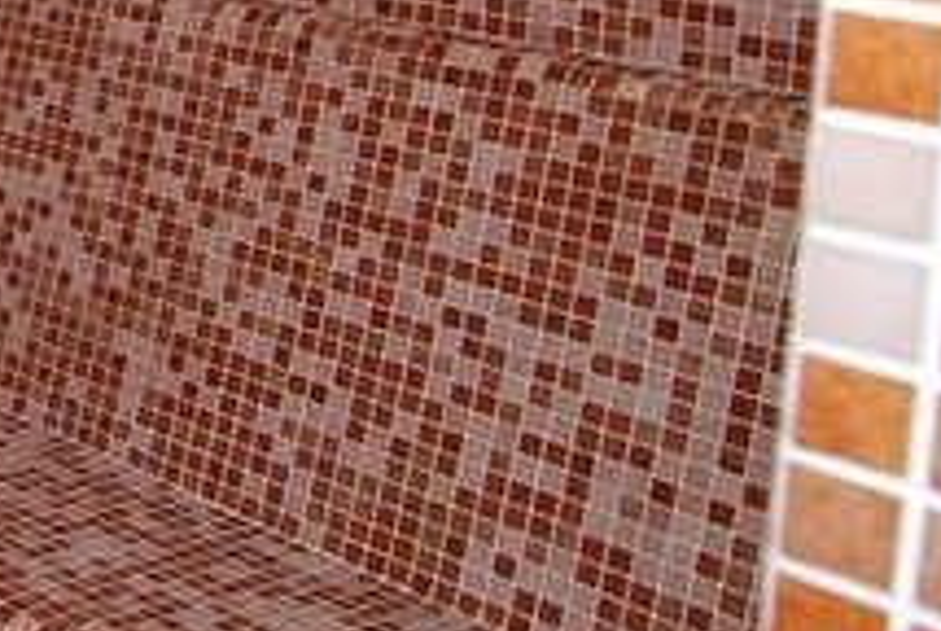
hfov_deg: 21.3
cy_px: -204
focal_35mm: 67
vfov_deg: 18.8
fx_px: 1754
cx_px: -700
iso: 250
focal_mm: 12
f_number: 5.6
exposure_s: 1/30
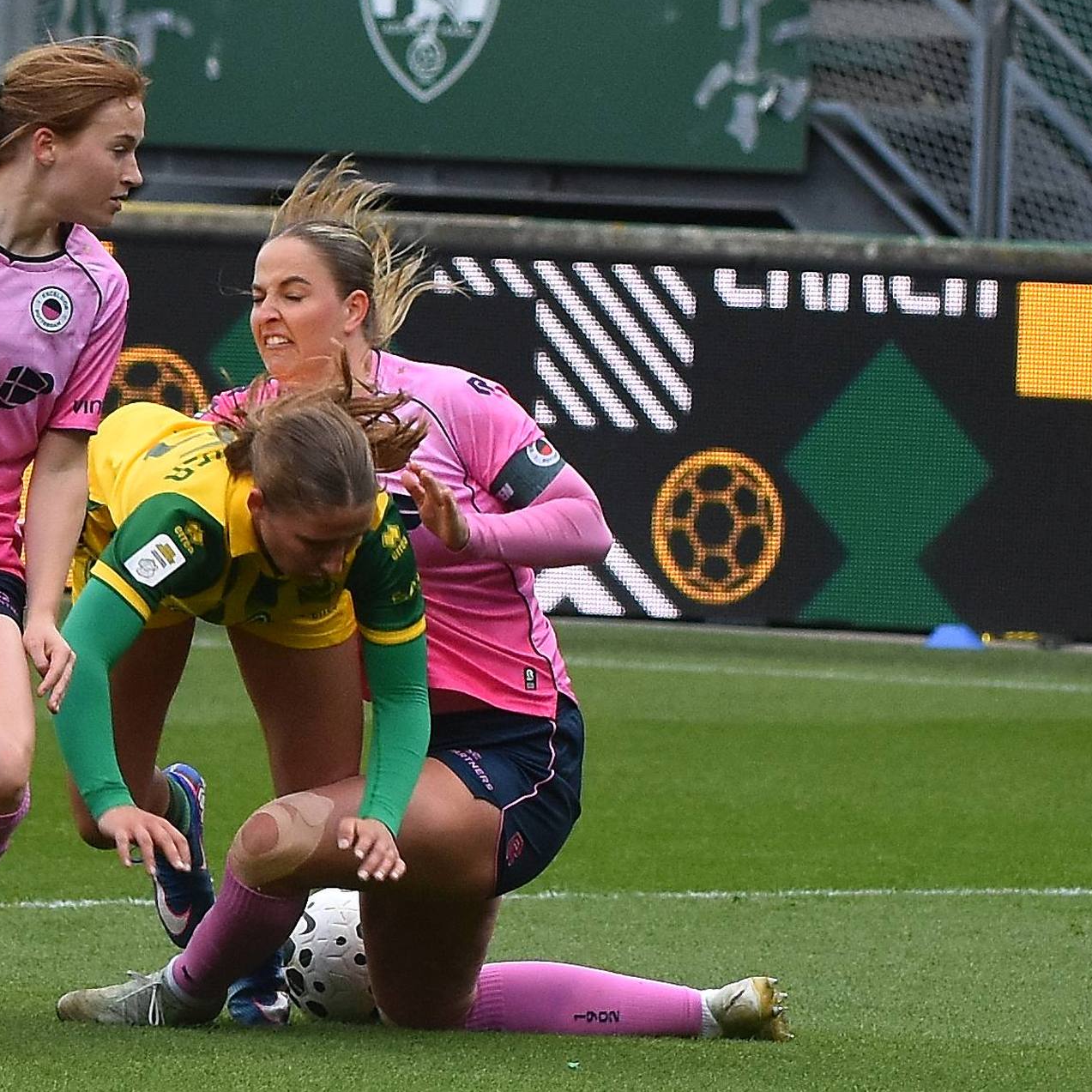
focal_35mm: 223
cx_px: 288
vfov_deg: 7.8
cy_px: 545
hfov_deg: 7.8
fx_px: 7959
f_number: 3.5
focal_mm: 116
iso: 500
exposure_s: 1/640
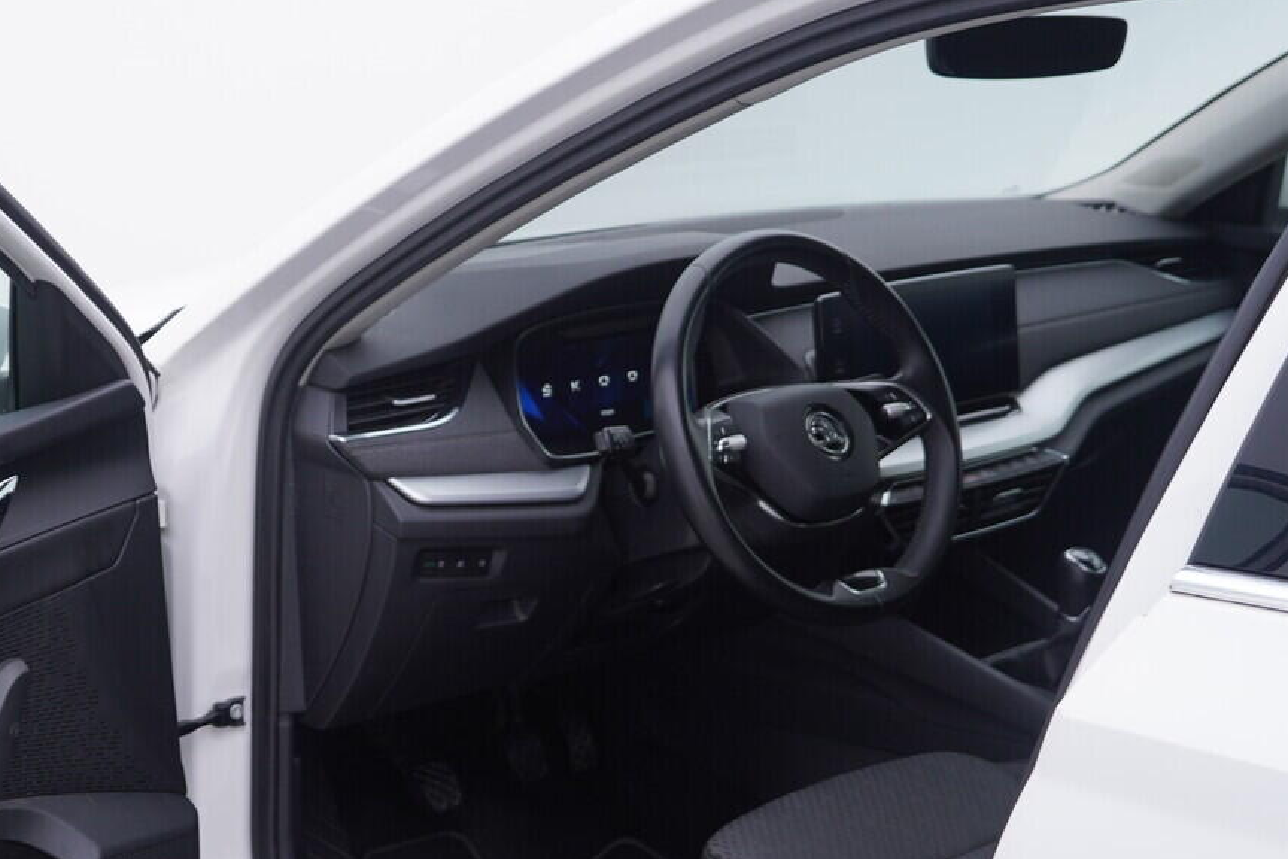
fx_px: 2146
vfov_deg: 22.4
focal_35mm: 60
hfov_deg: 32.9
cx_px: 349
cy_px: 638
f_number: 3.5
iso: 125
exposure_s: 1/60
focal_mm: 24
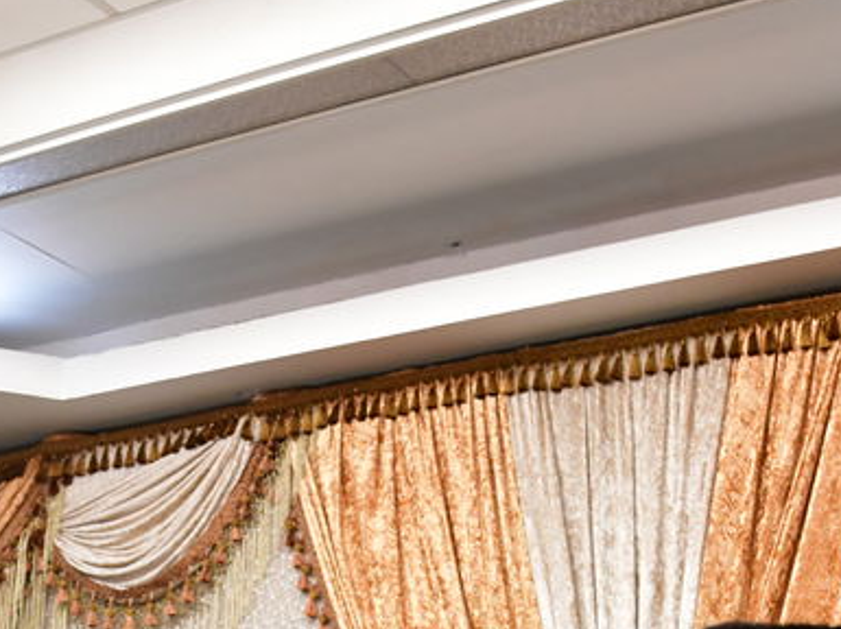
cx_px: 328
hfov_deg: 23.3
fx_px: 2039
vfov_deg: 16.2
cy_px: 901
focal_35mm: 84
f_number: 5.6
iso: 2000
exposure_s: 1/100
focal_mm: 24
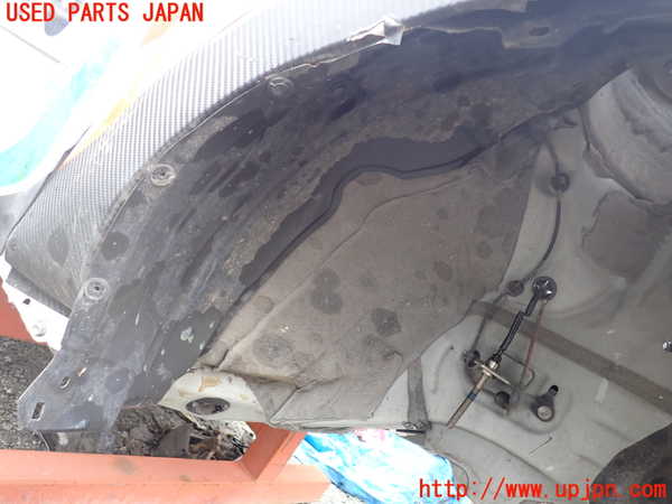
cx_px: 336
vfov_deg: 54.9
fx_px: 485
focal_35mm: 25
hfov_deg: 69.4
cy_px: 252
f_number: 2
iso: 200
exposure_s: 1/100
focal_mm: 4.5
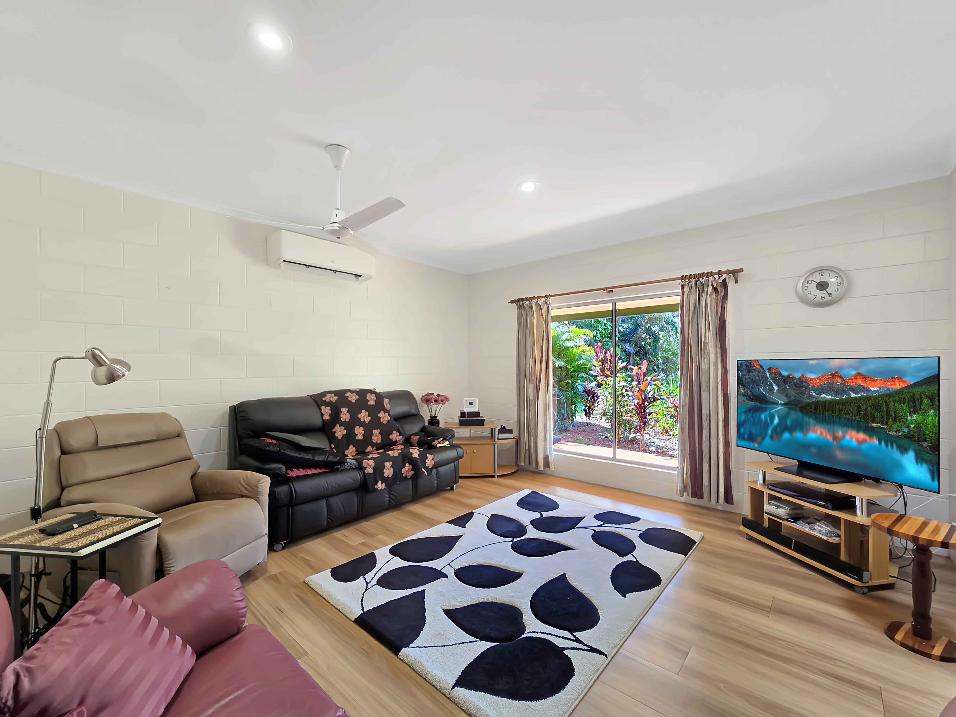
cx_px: 478
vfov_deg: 89.9
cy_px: 358
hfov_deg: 106.2
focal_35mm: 13
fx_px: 359
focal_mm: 2.2
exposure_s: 1/50
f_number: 2.2
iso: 80
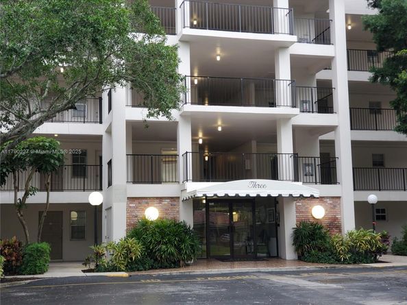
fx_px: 611
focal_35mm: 52
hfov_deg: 36.8
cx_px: 204
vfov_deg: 28.0
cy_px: 152
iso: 80
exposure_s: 1/30
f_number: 2.4
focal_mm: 6
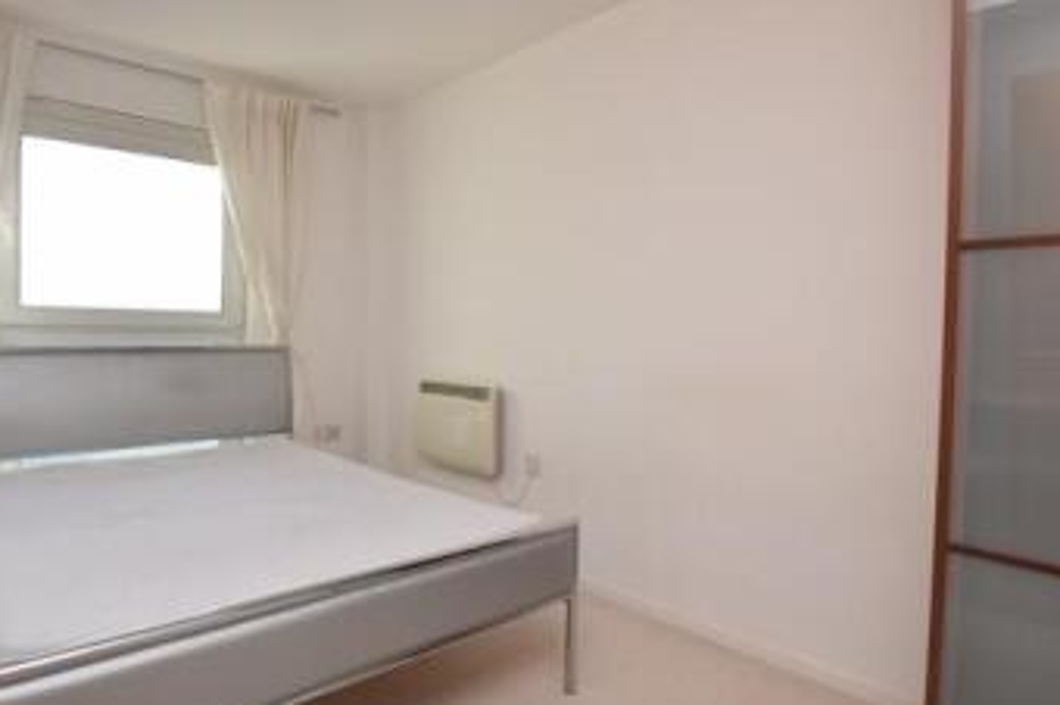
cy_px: 345
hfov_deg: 81.2
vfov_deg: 59.4
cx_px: 511
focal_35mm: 21
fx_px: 618
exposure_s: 1/125
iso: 200
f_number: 5.6
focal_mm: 10
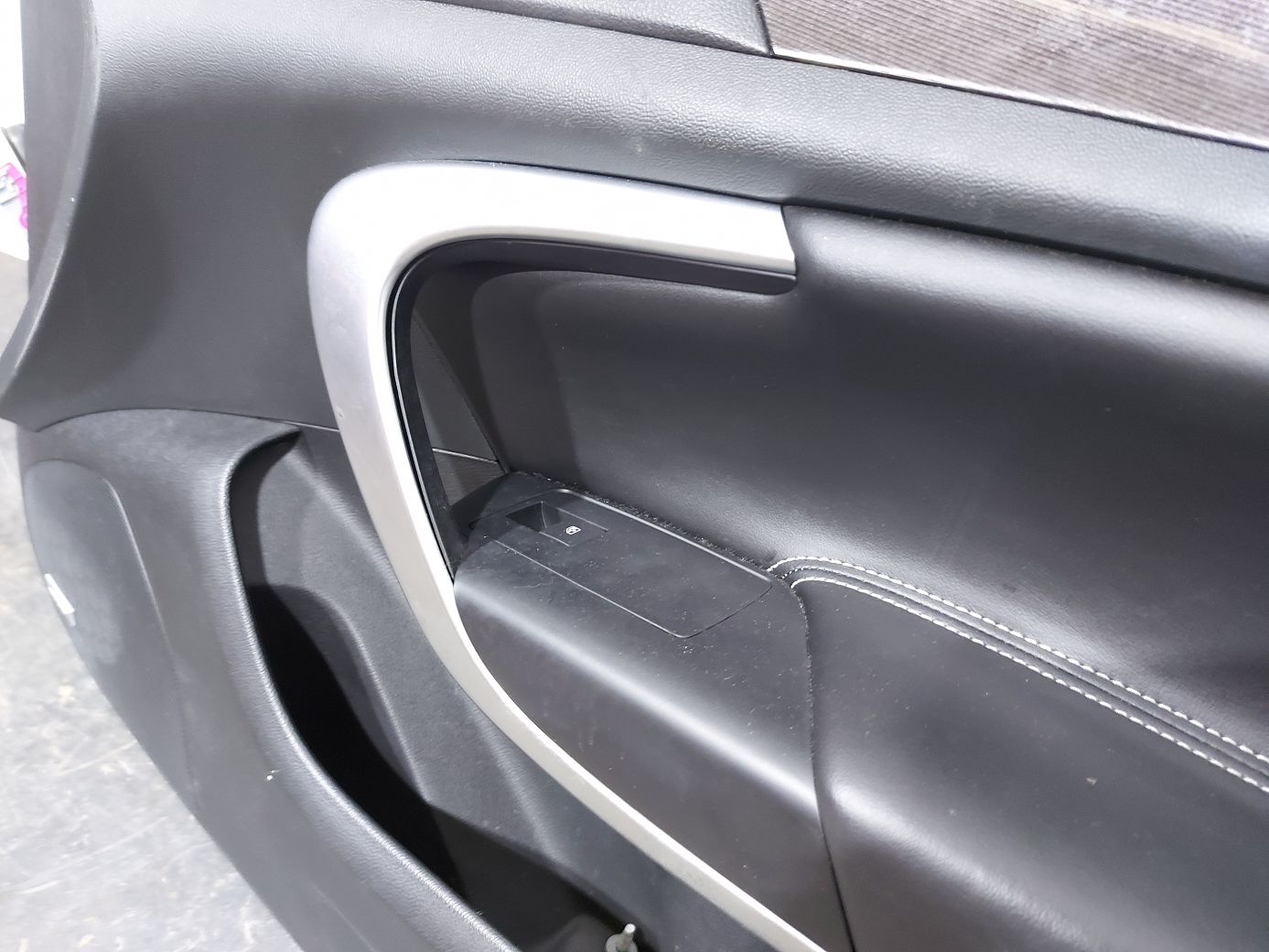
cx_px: 634
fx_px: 880
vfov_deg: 56.8
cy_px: 476
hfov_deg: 71.6
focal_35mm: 24
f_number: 1.8
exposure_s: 1/20
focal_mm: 5.23
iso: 400
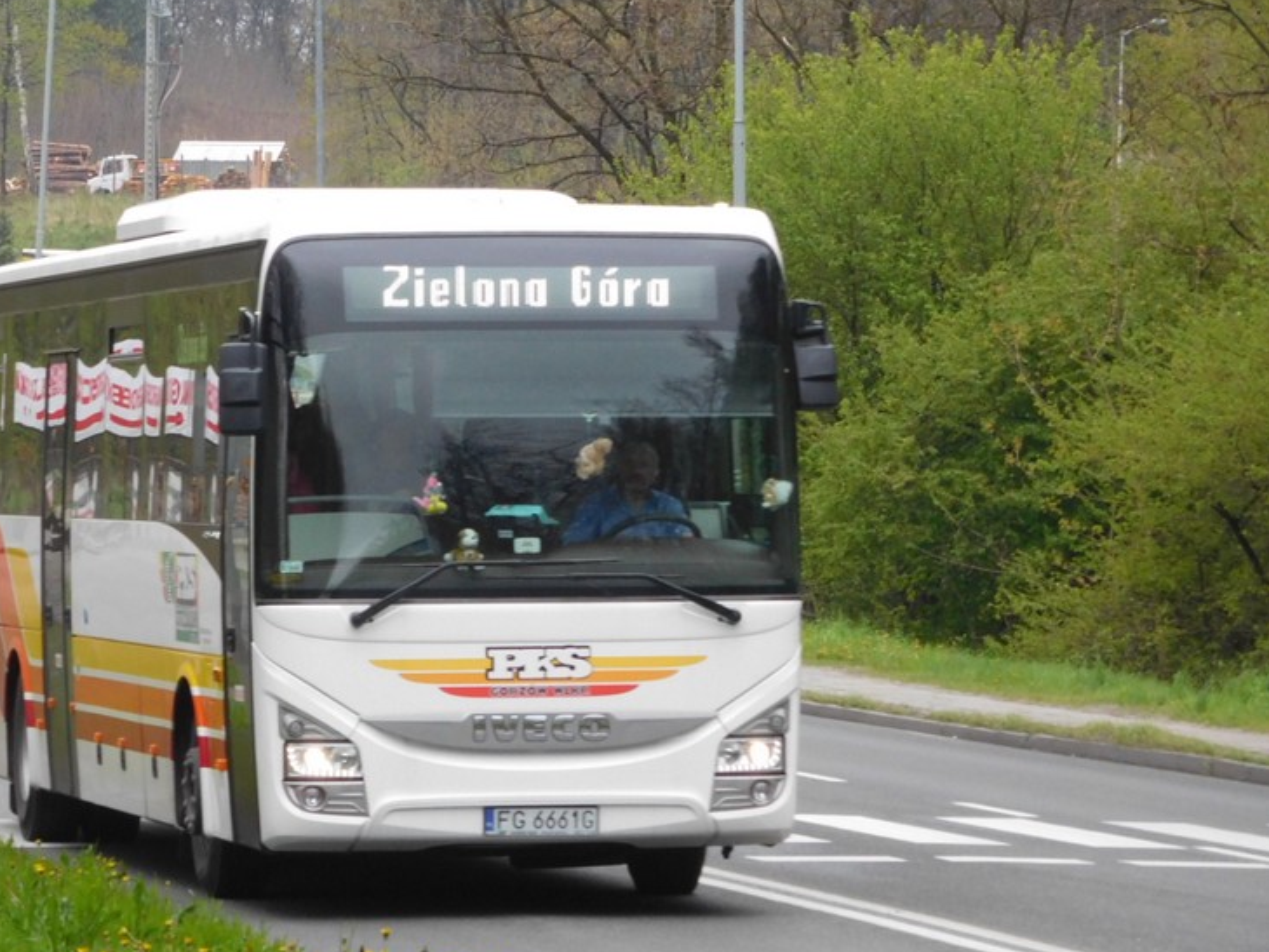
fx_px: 9056
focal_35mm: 247
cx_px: 489
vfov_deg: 6.0
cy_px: 412
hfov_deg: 8.0
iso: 250
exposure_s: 1/250
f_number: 5.4
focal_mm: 35.7
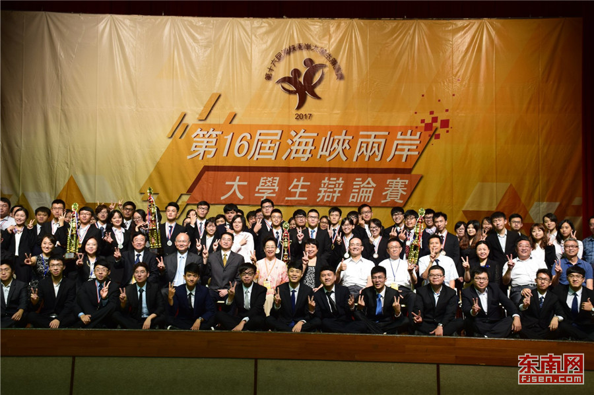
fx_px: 792
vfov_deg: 28.0
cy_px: 198
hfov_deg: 41.1
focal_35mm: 48
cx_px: 297
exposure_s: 1/20
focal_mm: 32
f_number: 6.3
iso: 400
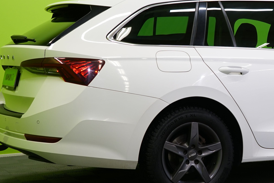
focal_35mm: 86
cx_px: 247
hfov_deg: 23.0
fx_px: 654
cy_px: 91
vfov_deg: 15.9
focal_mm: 34
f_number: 5.6
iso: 400
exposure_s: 1/30
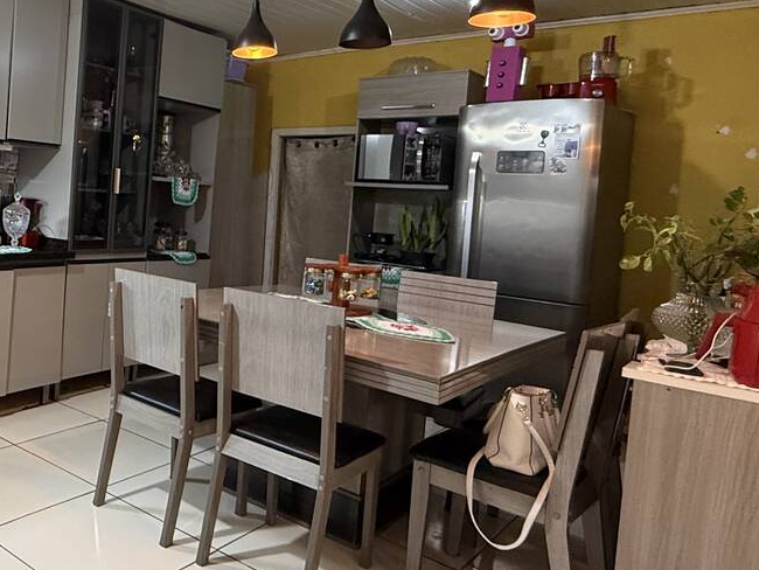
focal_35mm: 31
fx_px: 680
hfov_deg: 52.1
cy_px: 217
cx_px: 90
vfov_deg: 45.1
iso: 500
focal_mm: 2.22
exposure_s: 1/60
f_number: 2.2
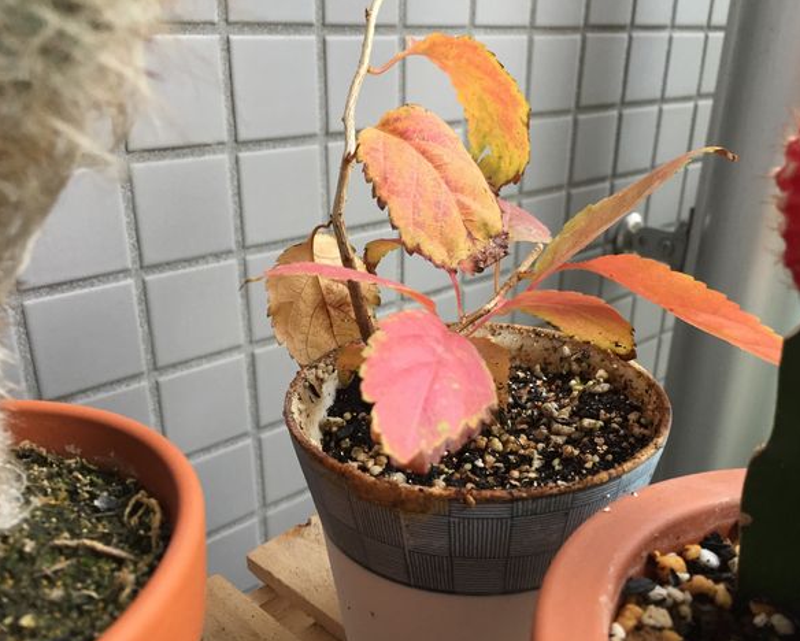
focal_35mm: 31
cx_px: 433
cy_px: 326
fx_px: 734
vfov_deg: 47.2
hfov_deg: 57.1
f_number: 2.2
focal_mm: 4.15
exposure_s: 1/30
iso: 125
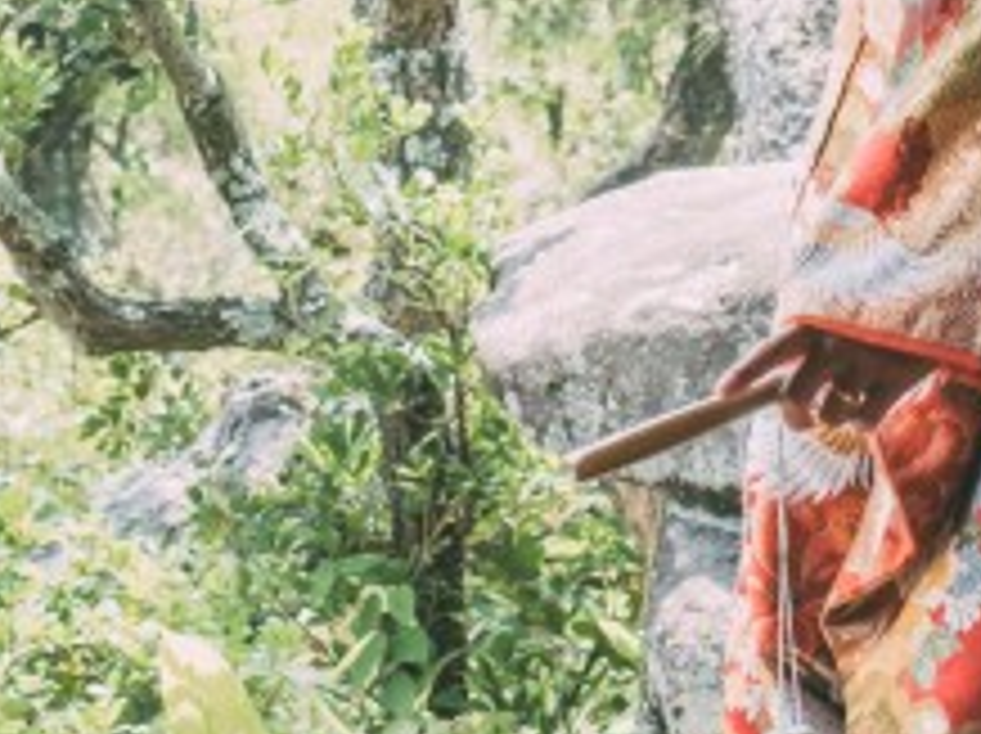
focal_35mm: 281
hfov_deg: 7.0
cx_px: 760
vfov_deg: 5.2
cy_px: -657
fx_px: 7955
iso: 160
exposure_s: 1/125
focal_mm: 35
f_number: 4.5
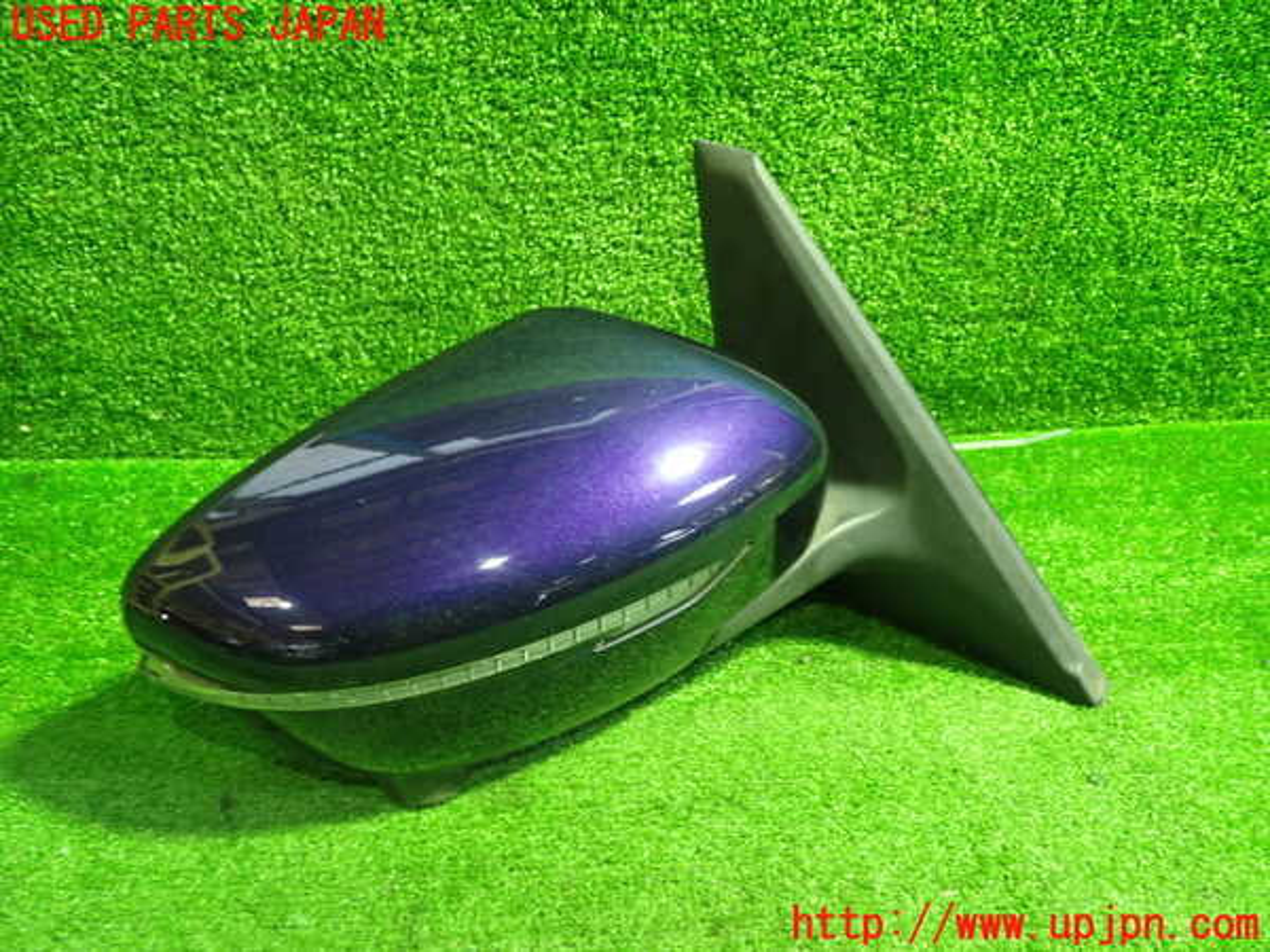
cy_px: 476
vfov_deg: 46.8
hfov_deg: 60.0
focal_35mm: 30
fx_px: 1101
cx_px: 635
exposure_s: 1/30
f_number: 2.3
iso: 800
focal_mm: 5.4
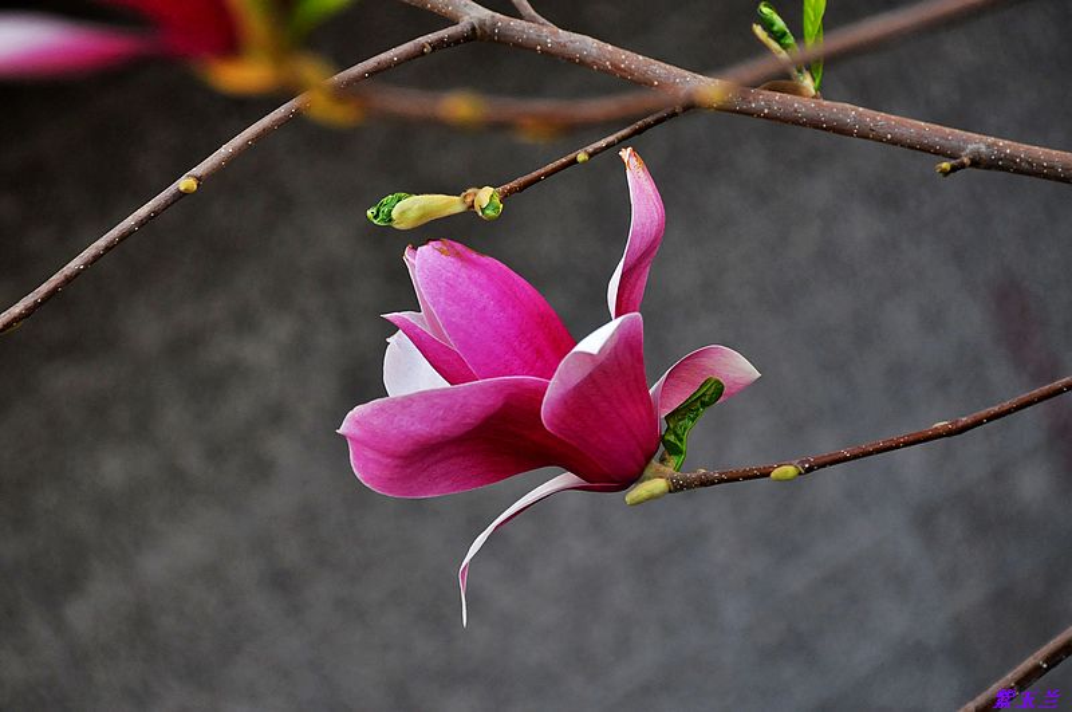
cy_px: 356
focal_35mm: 450
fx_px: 13381
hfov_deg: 4.6
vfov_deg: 3.0
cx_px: 536
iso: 800
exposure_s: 1/200
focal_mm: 300
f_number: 5.6
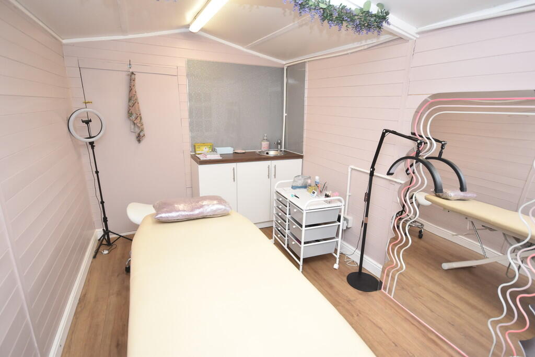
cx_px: 268
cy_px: 178
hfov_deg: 90.0
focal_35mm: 18
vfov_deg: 67.4
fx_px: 268
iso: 640
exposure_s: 1/200
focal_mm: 12
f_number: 5
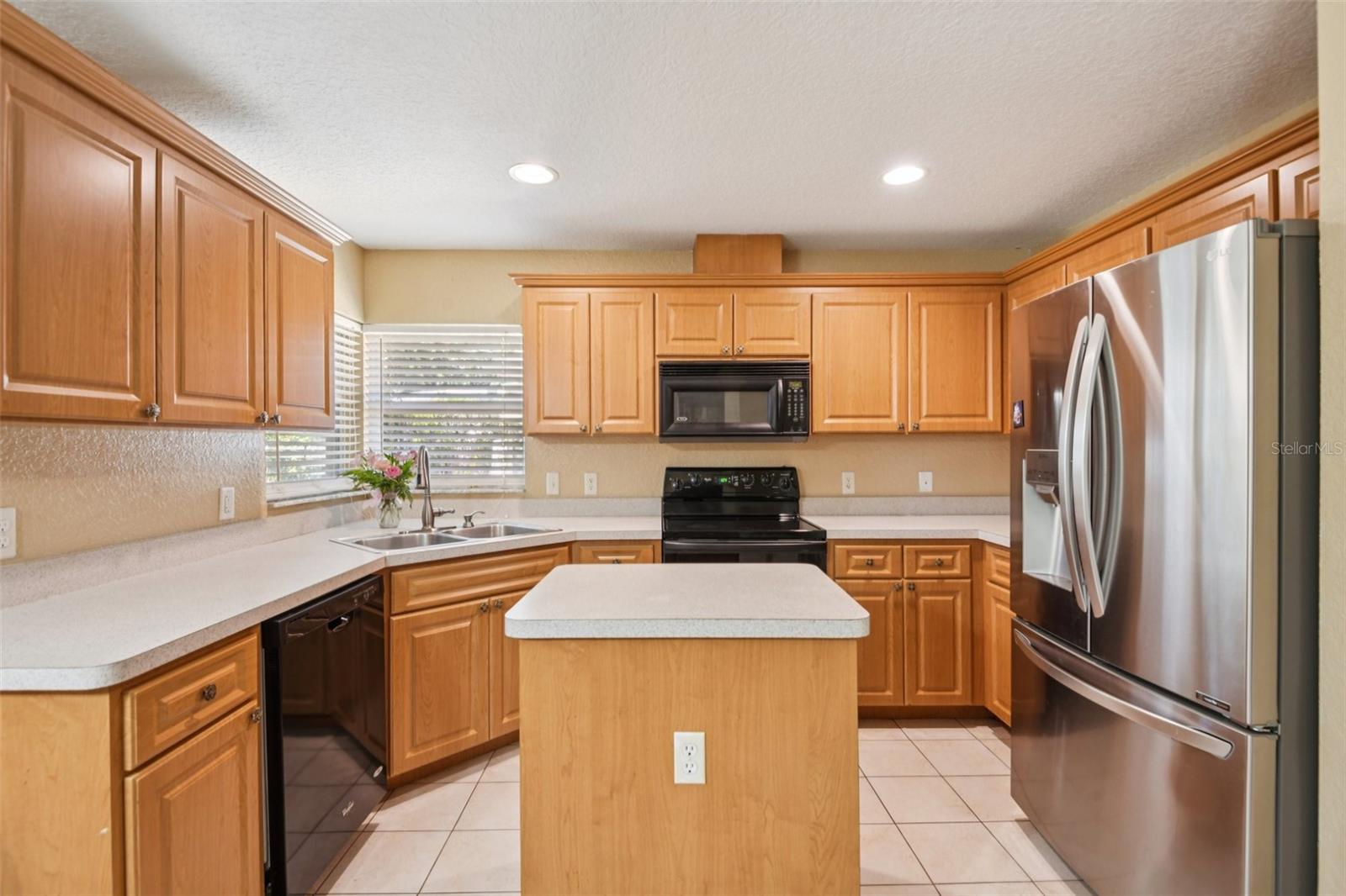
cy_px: 448
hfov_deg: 96.7
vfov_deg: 73.7
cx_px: 673
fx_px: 598
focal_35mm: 16
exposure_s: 1/6
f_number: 8
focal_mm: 16
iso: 400
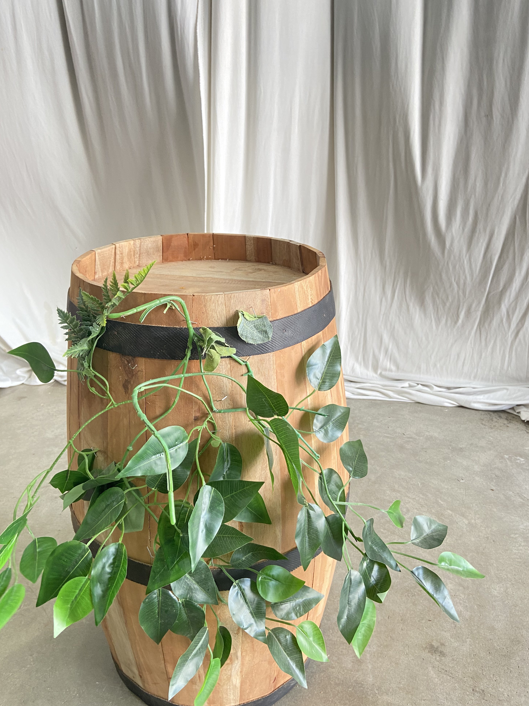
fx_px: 550
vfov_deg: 65.3
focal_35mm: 27
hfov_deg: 51.4
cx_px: 263
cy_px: 343
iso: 125
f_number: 1.8
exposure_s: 1/63
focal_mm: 4.2
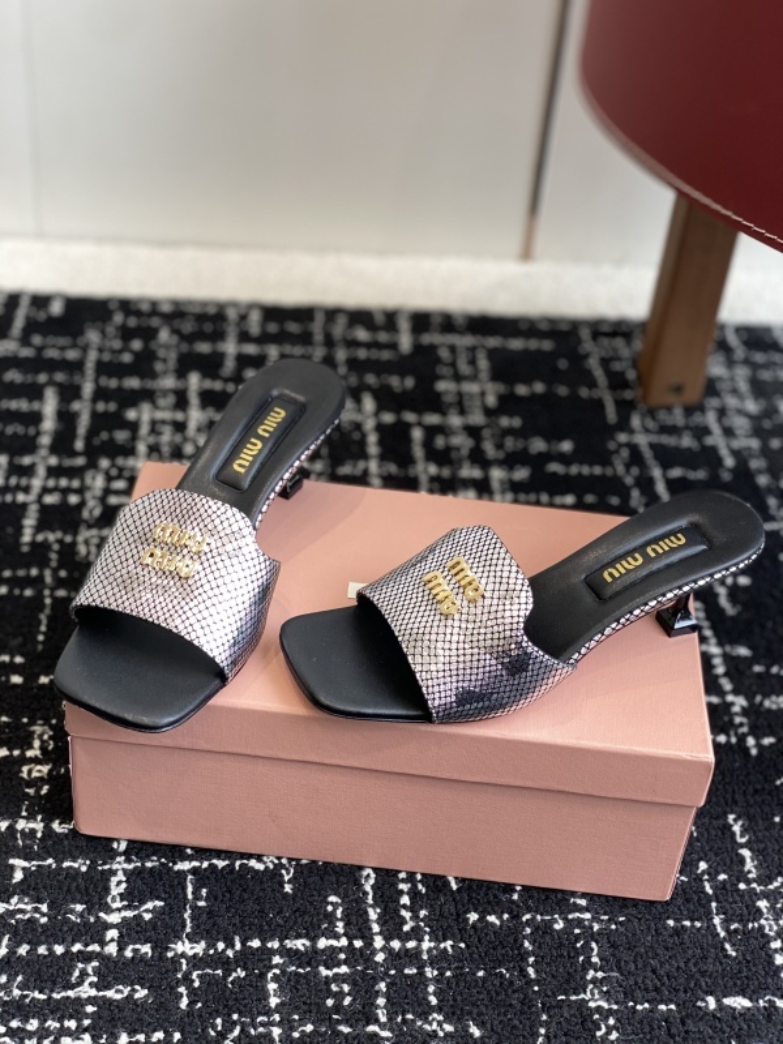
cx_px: 392
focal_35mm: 52
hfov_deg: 28.0
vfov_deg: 36.8
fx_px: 1568
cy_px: 522
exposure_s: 1/122
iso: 80
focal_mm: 6
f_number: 2
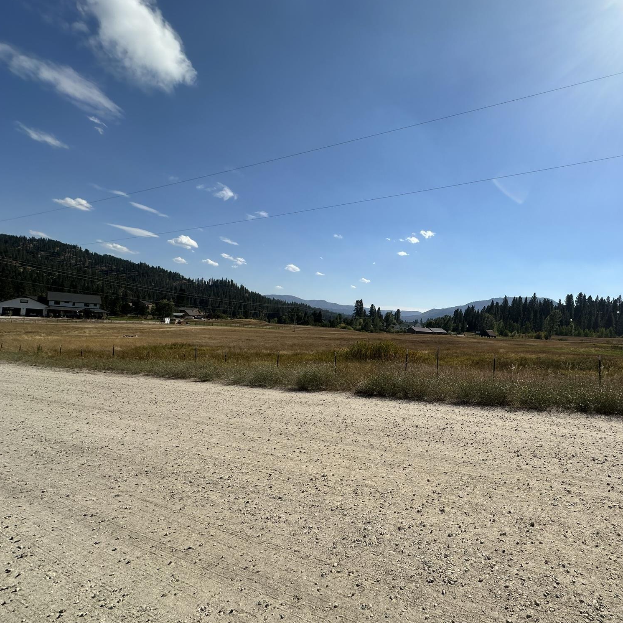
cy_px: 312
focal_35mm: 17
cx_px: 407
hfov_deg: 81.6
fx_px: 346
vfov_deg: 84.0
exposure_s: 1/3731
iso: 50
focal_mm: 2.22
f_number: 2.2
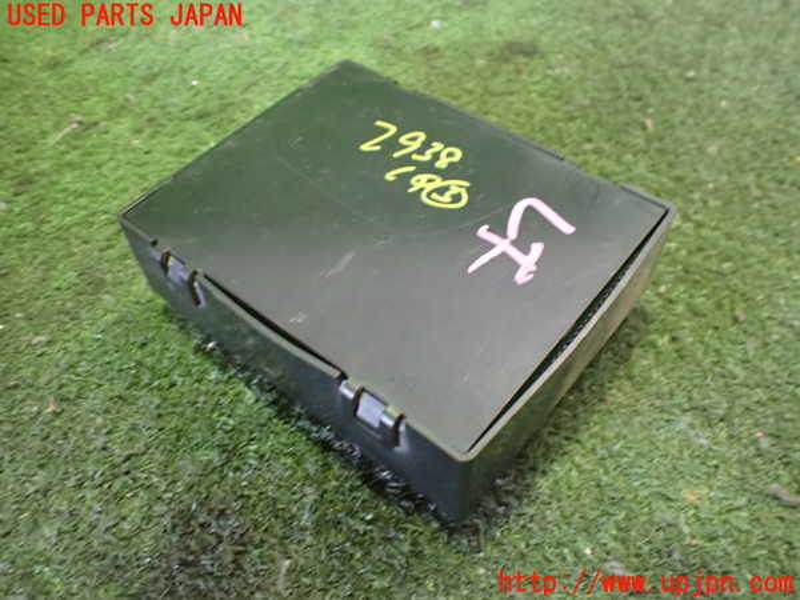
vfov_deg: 46.8
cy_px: 300
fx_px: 693
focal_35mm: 30
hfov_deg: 60.0
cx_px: 400
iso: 1250
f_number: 2.3
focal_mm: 5.4
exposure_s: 1/30
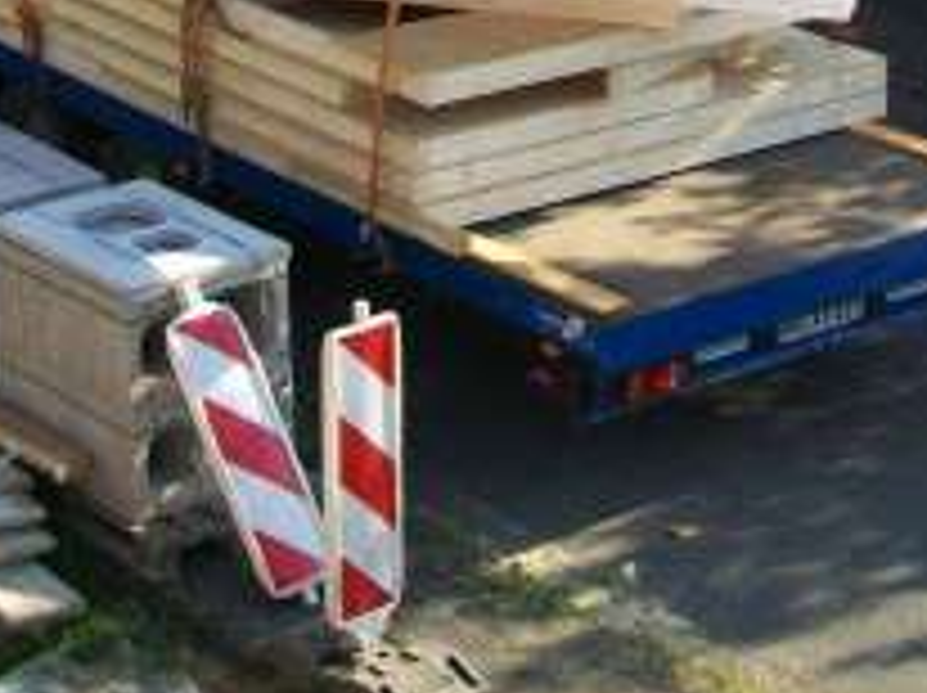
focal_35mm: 105
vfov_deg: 13.4
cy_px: -292
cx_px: 364
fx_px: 2809
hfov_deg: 18.7
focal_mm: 6
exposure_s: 1/400
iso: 64
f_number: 2.7
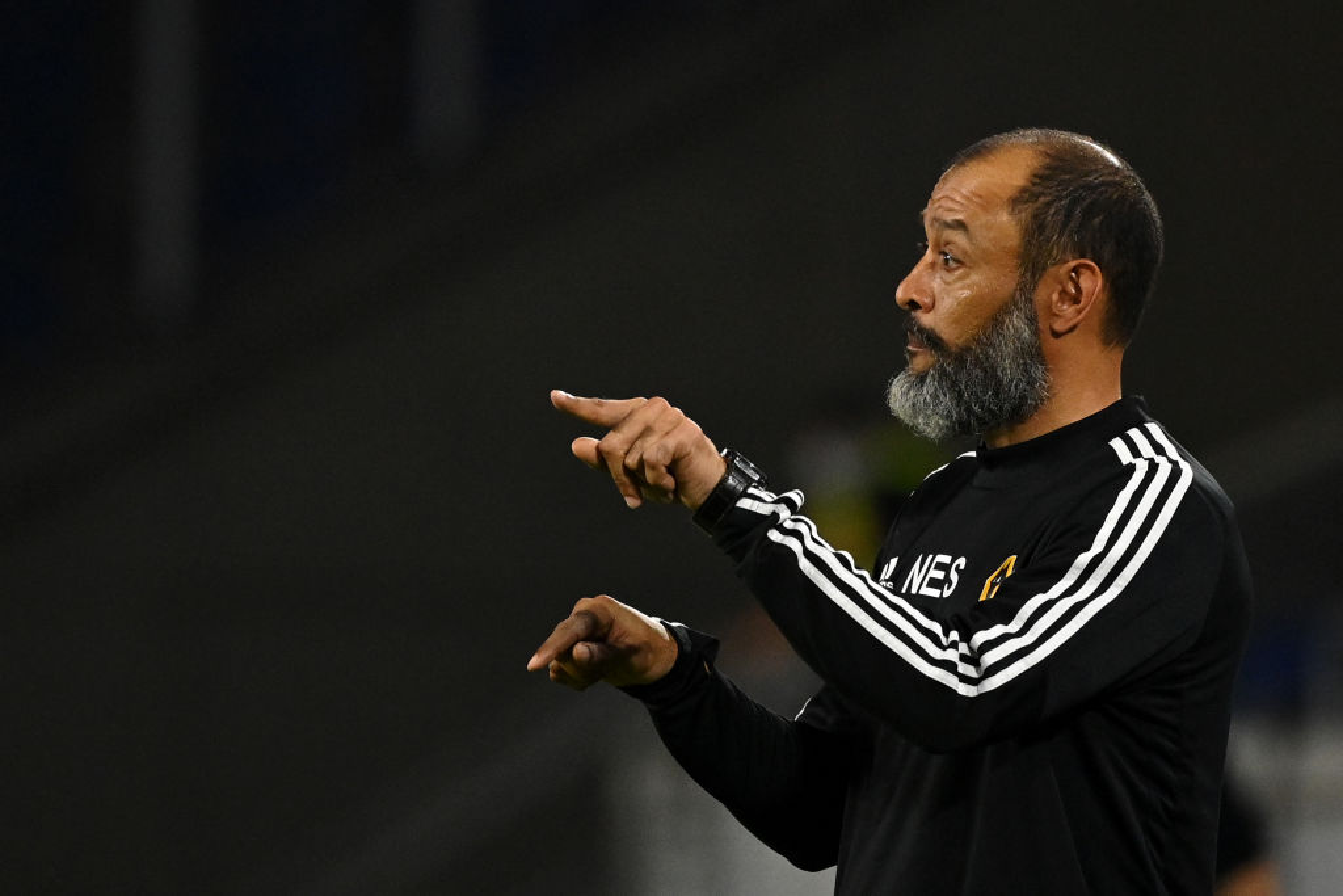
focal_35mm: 560
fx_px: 20893
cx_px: 672
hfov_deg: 3.7
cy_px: 448
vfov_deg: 2.5
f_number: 5.6
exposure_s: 1/1250
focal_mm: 560
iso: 5000
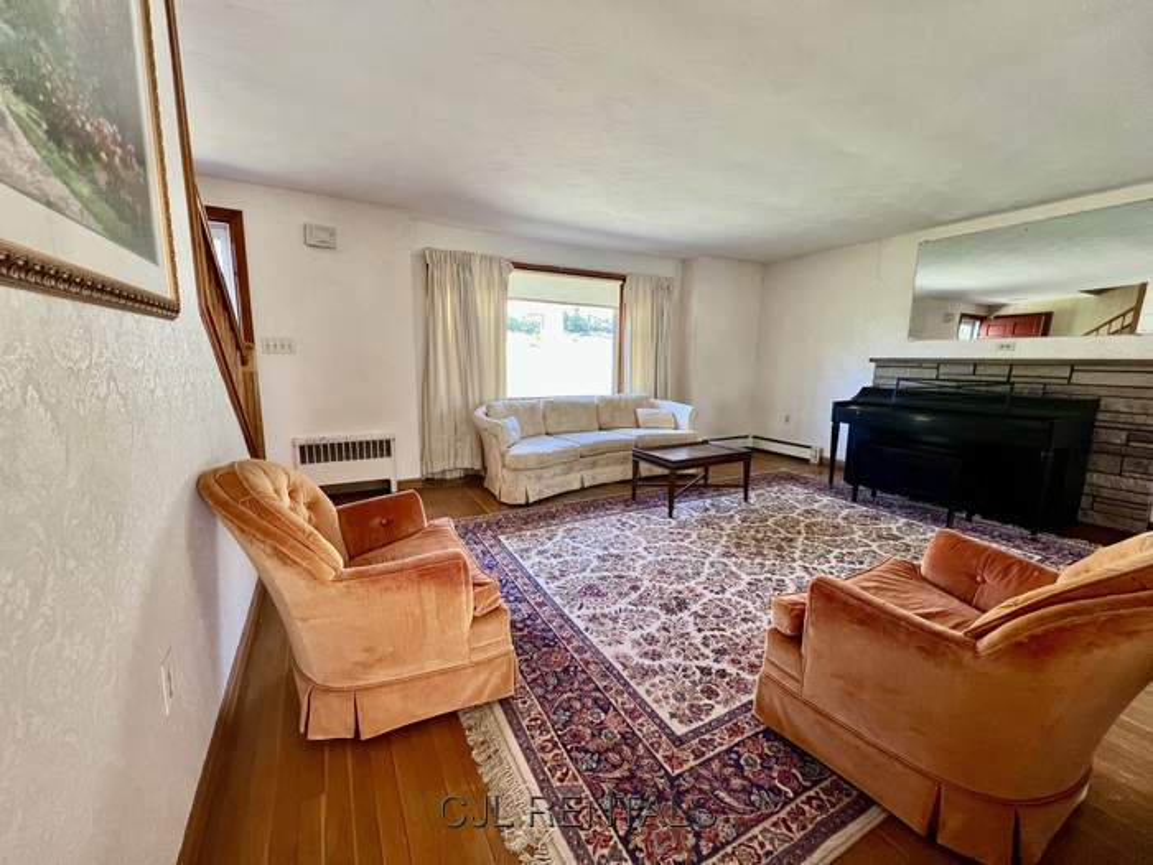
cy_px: 432
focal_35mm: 13
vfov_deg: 89.9
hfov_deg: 106.2
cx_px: 576
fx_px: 433
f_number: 1.8
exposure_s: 1/120
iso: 200
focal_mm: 1.57
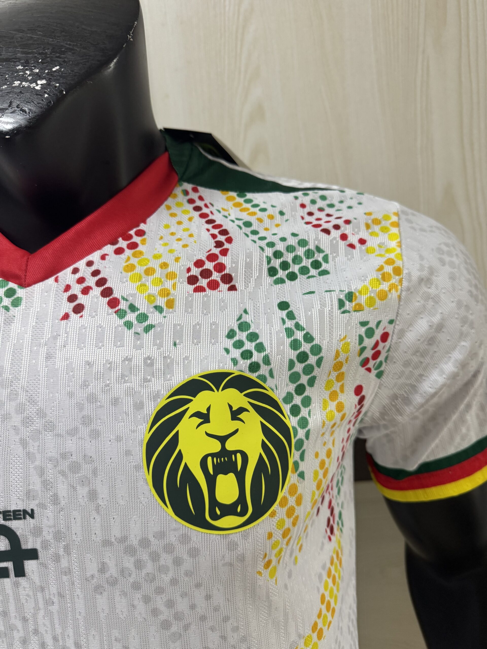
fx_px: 450
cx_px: 244
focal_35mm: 24
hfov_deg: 56.8
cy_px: 324
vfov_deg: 71.6
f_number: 1.78
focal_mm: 6.76
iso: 200
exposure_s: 1/104
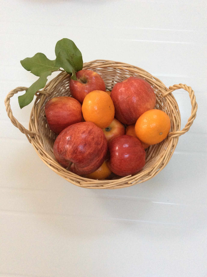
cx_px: 104
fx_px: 256
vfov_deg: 56.9
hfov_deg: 44.1
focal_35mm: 32
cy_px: 138
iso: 125
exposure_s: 1/25
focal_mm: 3.3
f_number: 2.4
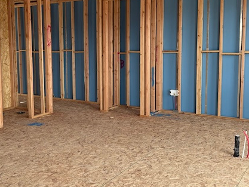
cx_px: 64
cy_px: 76
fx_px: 331
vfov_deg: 31.5
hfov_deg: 40.1
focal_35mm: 46
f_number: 1.78
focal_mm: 6.76
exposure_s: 1/121
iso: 80
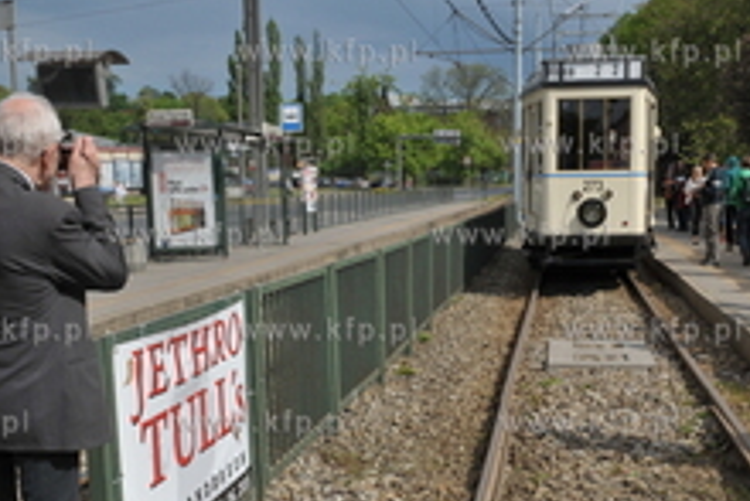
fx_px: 1021
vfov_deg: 27.2
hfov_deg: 40.2
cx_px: 447
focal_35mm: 49
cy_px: 375
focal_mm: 27
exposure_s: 1/500
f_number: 14
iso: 400
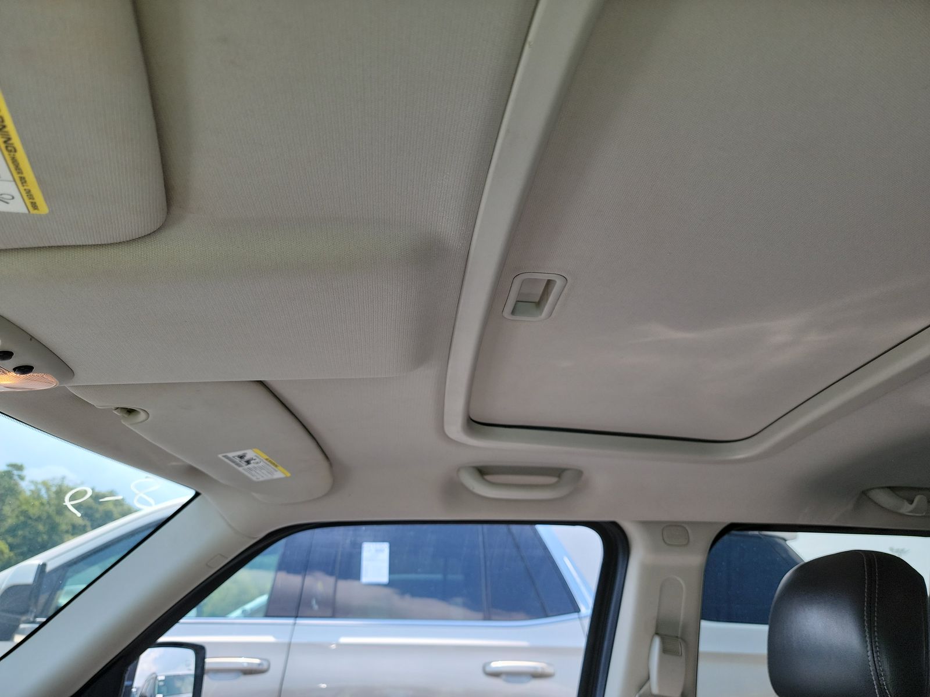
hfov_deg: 71.6
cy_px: 348
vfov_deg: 56.8
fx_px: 645
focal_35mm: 24
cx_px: 465
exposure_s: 1/168
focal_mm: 6.7
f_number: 1.8
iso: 50
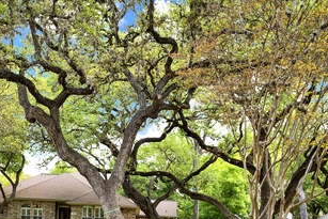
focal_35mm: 50
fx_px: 456
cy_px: 202
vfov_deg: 26.0
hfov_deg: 39.2
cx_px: 115
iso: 100
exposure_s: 1/200
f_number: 7.1
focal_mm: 24
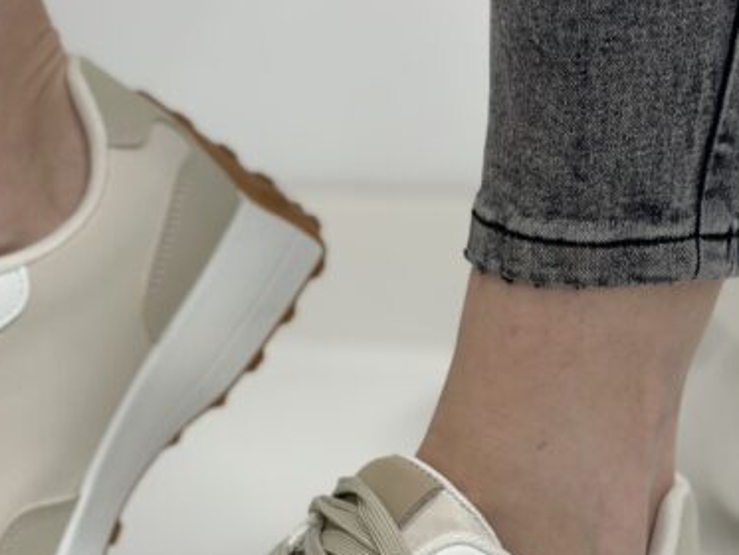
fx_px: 2200
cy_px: 438
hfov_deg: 19.0
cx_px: 283
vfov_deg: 14.3
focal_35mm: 103
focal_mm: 6.86
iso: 100
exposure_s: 1/100
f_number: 1.78
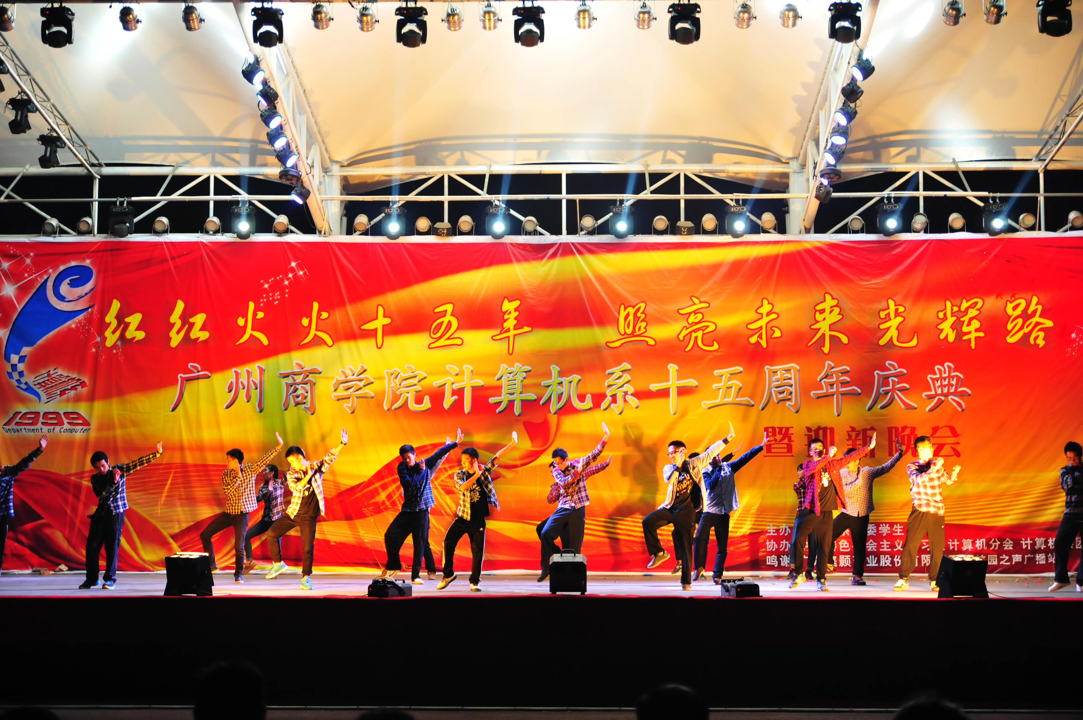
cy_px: 360
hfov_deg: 35.1
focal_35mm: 57
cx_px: 542
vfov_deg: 23.7
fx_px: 1713
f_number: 2.8
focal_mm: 38
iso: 800
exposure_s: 1/80
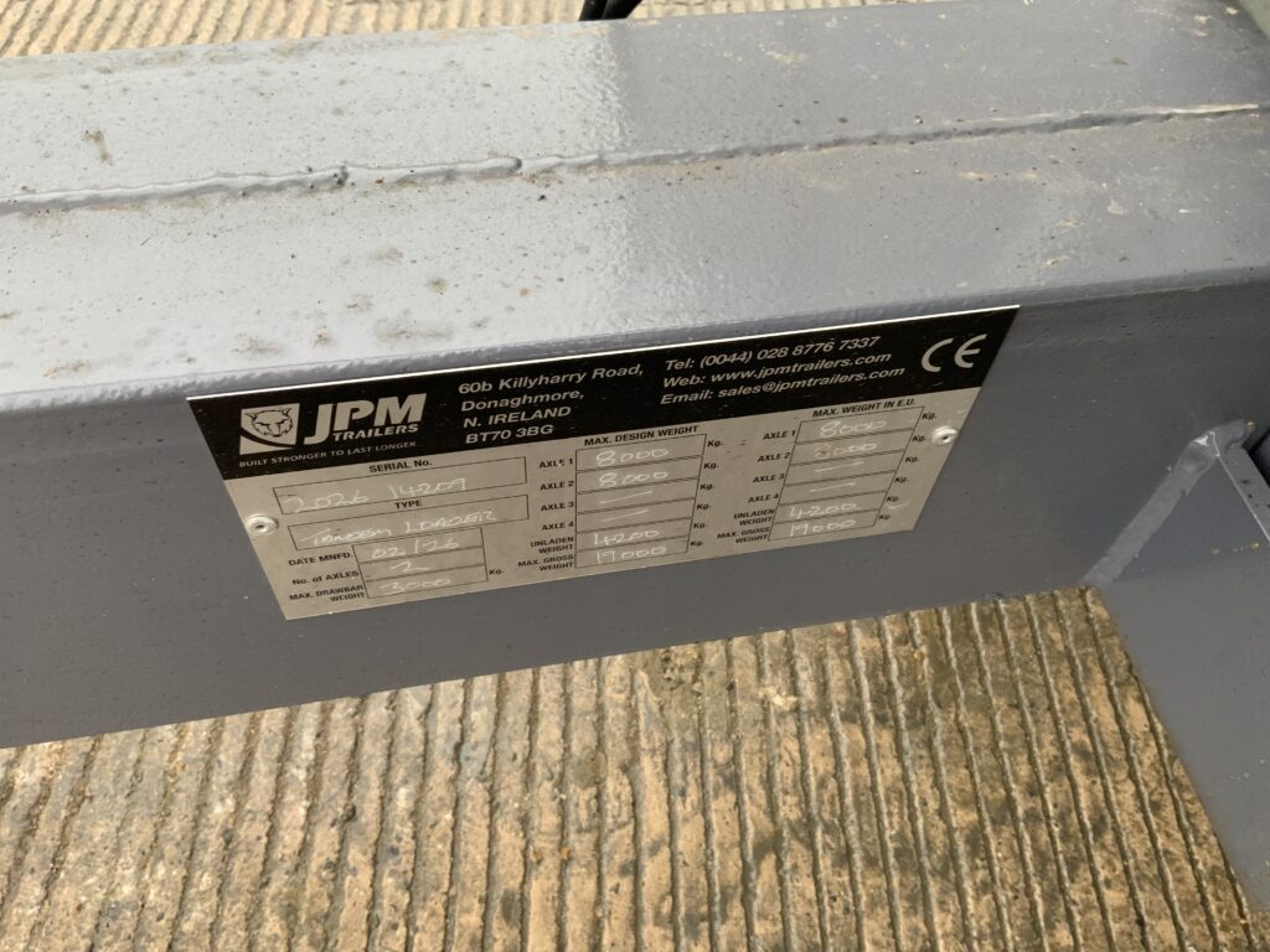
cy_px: 476
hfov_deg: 61.7
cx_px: 635
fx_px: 1064
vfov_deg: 48.2
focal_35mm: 29
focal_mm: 3
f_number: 1.8
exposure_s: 1/122
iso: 64
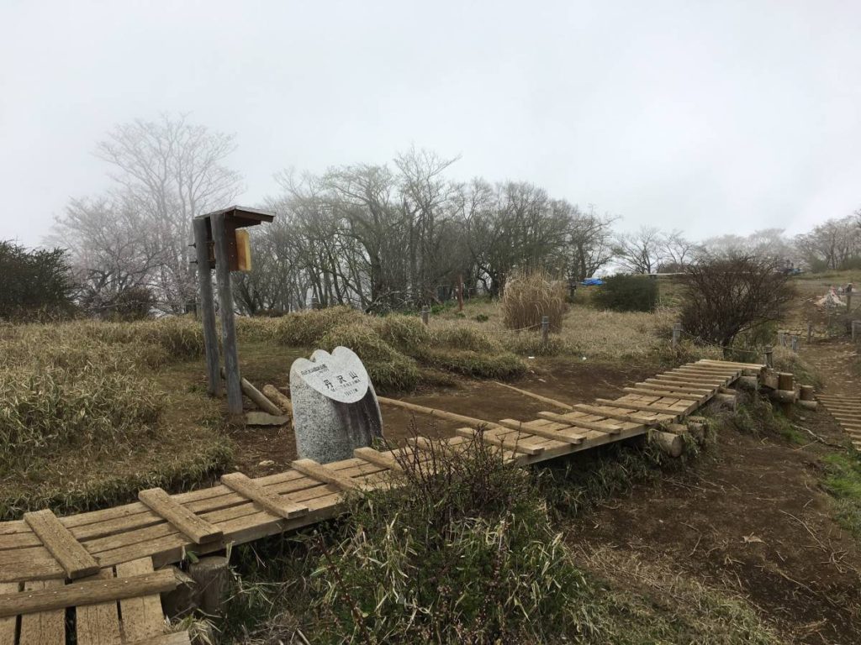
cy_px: 322
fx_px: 721
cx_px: 430
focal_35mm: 29
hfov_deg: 61.7
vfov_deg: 48.2
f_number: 2.2
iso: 25
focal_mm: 4.15
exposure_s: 1/1451
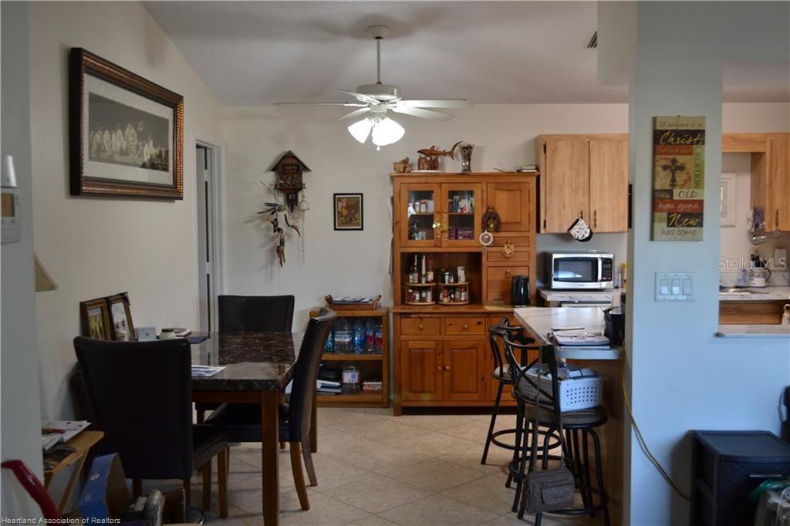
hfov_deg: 53.1
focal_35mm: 36
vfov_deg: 36.8
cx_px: 395
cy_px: 263
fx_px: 790
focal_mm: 24
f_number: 4
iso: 400
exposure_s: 1/40
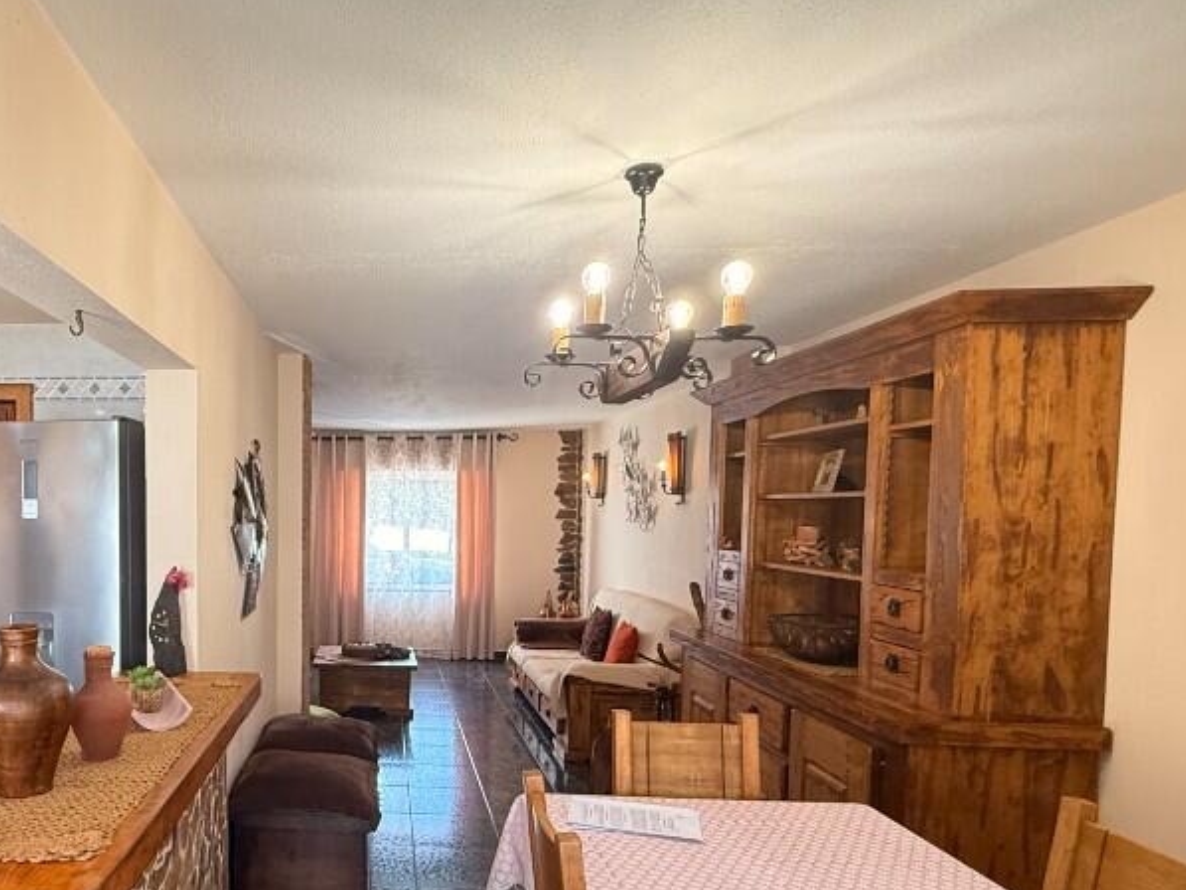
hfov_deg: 67.3
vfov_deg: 56.2
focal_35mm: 24
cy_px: 550
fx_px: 822
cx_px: 306
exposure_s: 1/100
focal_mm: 2.22
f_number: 2.2
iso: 320
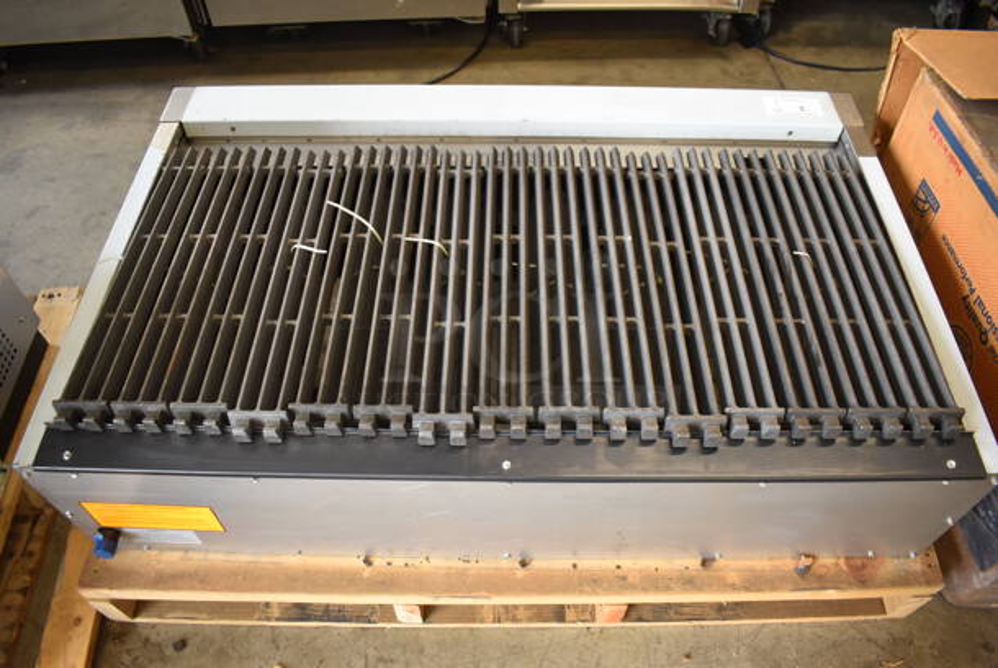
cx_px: 499
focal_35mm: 27
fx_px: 749
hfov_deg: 67.3
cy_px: 334
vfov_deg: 48.0
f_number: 3.5
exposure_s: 1/125
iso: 1000
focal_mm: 18
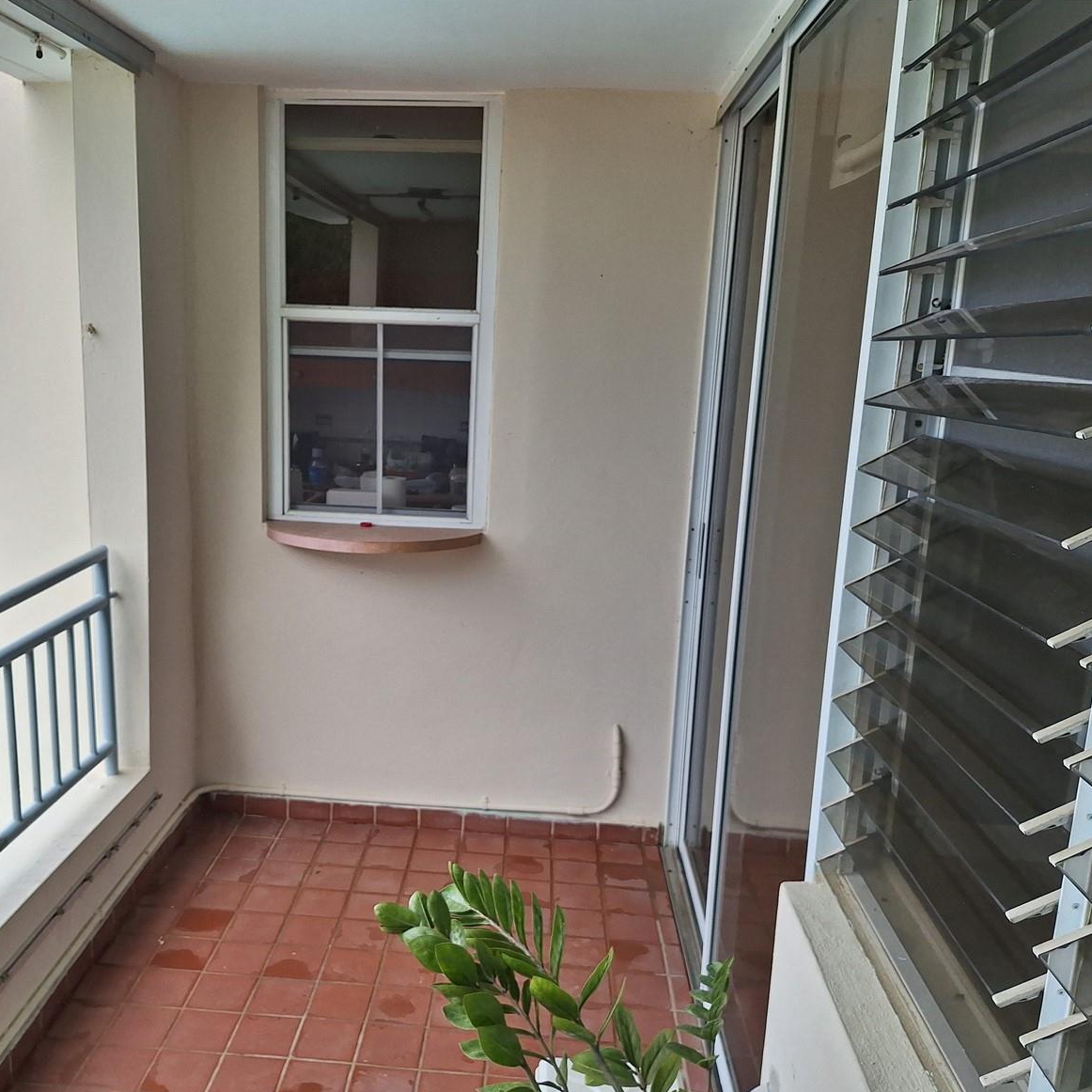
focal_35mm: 28
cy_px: 560
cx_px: 455
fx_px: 999
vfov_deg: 57.3
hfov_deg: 57.0
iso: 40
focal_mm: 5.54
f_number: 1.8
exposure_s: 1/756
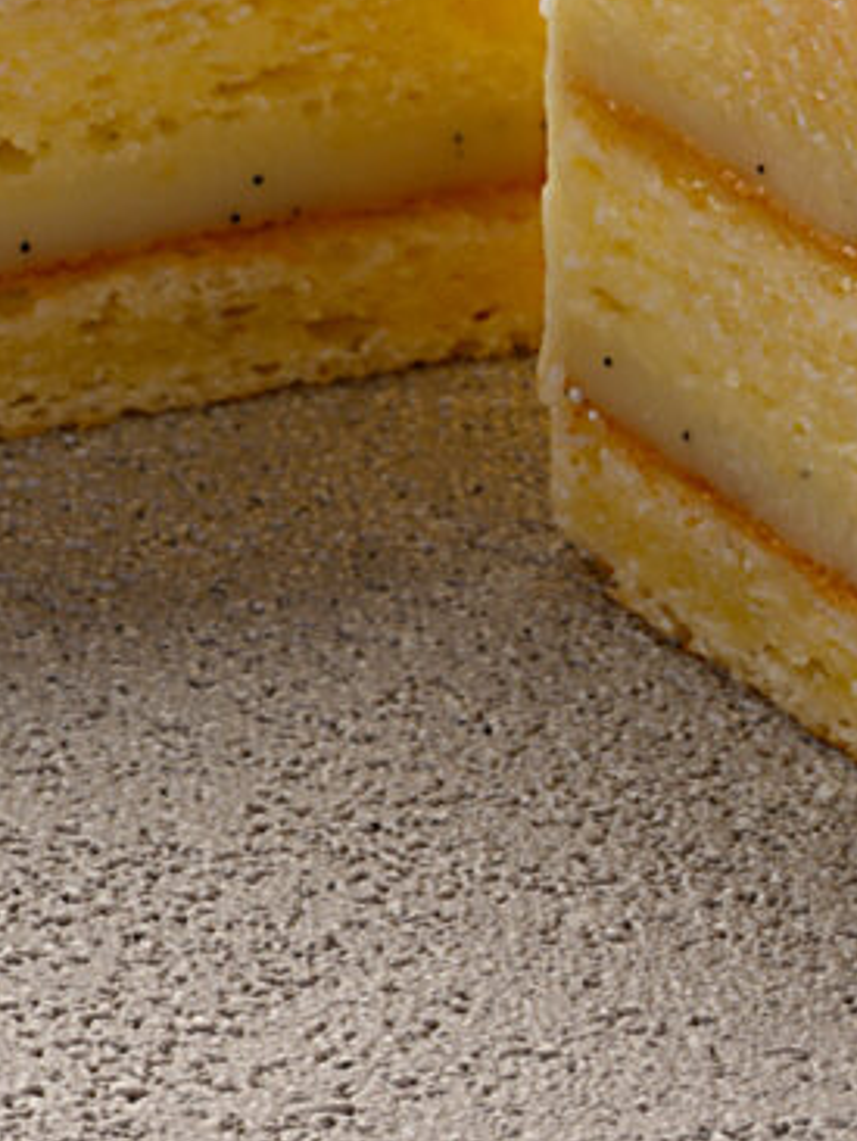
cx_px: 813
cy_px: -457
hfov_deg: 2.1
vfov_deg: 2.8
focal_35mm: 706
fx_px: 23278
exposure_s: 1/125
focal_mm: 105
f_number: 18
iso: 80
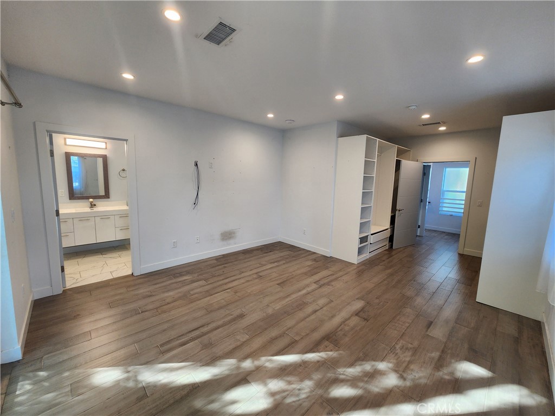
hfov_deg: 106.2
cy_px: 208
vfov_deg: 89.9
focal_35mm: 13
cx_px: 278
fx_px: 208
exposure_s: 1/60
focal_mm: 2.2
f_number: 2.2
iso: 160
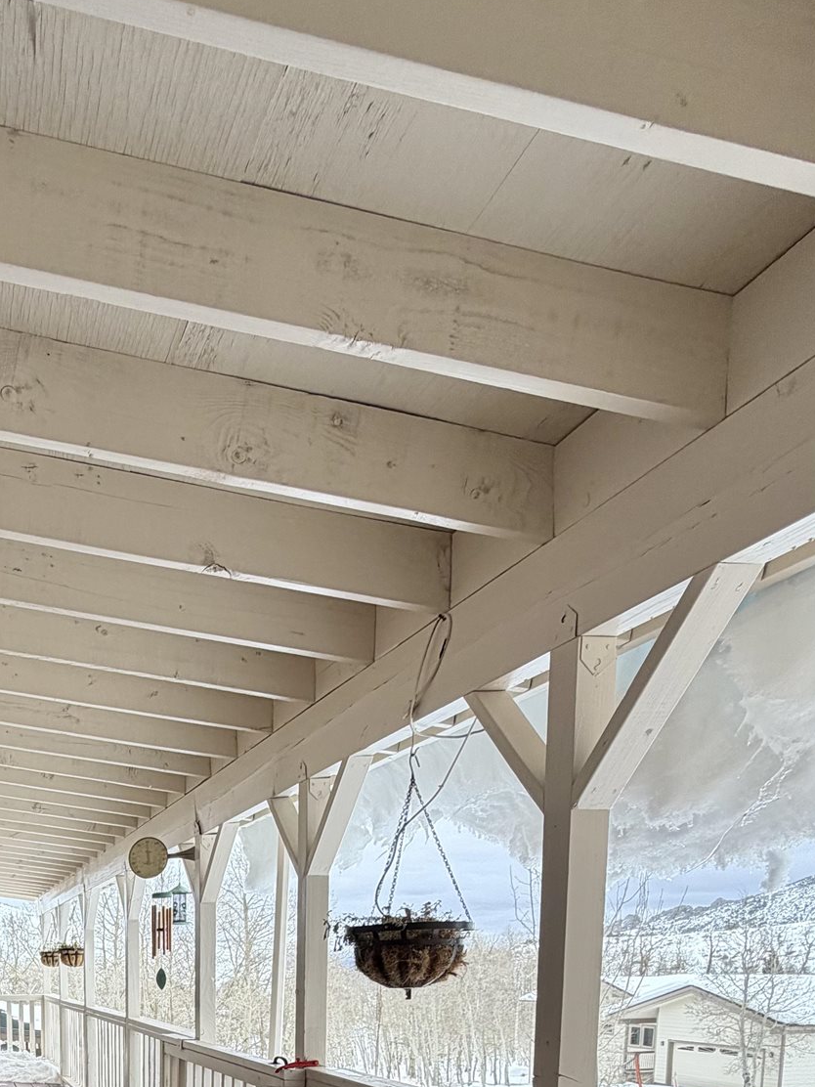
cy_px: 1082
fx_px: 910
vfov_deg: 50.2
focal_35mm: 29
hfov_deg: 42.6
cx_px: 29
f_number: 2.2
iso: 100
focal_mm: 2.22
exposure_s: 1/121
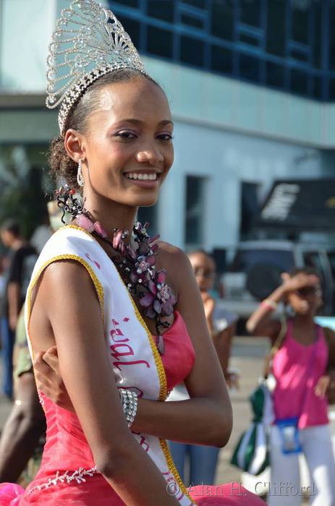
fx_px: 1895
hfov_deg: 10.1
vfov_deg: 15.2
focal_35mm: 135
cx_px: 168
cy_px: 253
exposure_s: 1/320
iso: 100
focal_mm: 90
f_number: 5.3
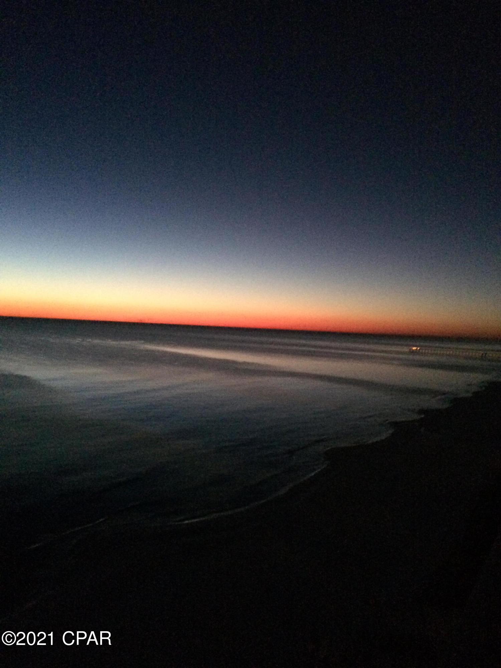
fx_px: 579
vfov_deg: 60.0
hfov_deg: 46.8
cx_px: 250
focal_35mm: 30
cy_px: 334
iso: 1250
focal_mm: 4.12
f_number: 2.2
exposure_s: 1/15
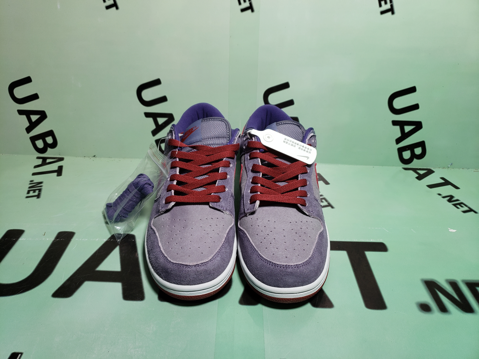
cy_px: 180
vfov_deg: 53.1
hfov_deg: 67.3
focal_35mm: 26
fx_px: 360
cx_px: 240
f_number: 1.5
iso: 50
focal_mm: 4.3
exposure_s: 1/306
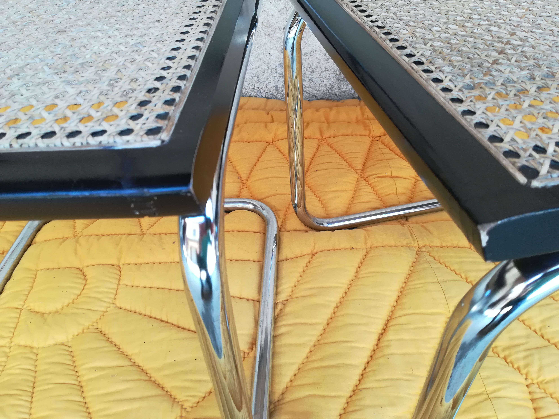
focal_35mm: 26
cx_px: 280
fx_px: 420
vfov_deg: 53.1
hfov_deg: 67.3
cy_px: 210
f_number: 2.2
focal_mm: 3.83
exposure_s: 1/50
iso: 100
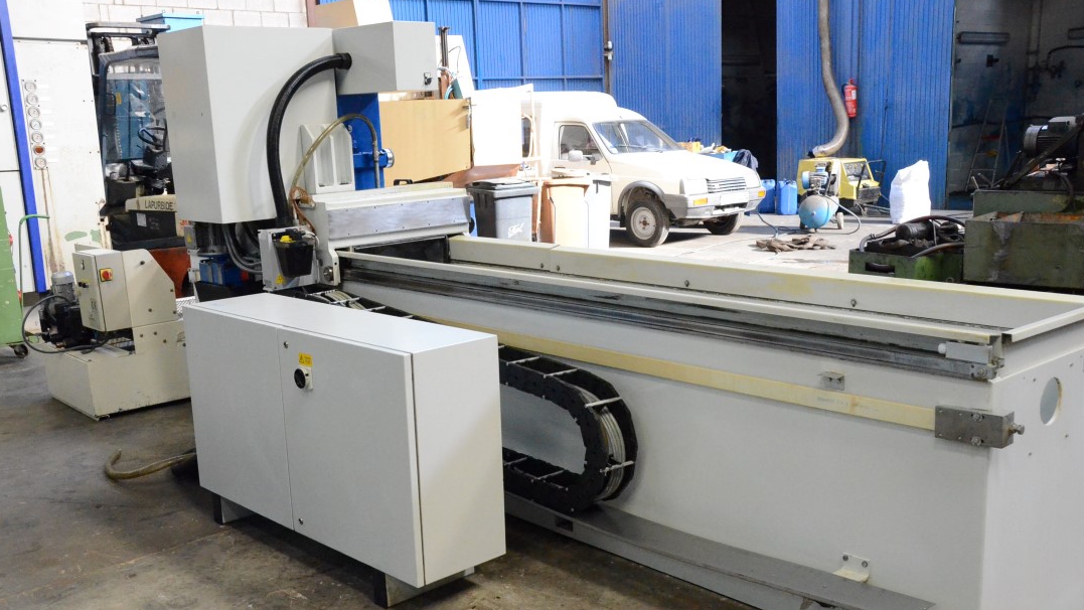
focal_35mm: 38
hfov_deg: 52.8
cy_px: 349
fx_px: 1092
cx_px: 540
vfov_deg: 31.2
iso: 6400
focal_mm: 24
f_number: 7.1
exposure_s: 1/200
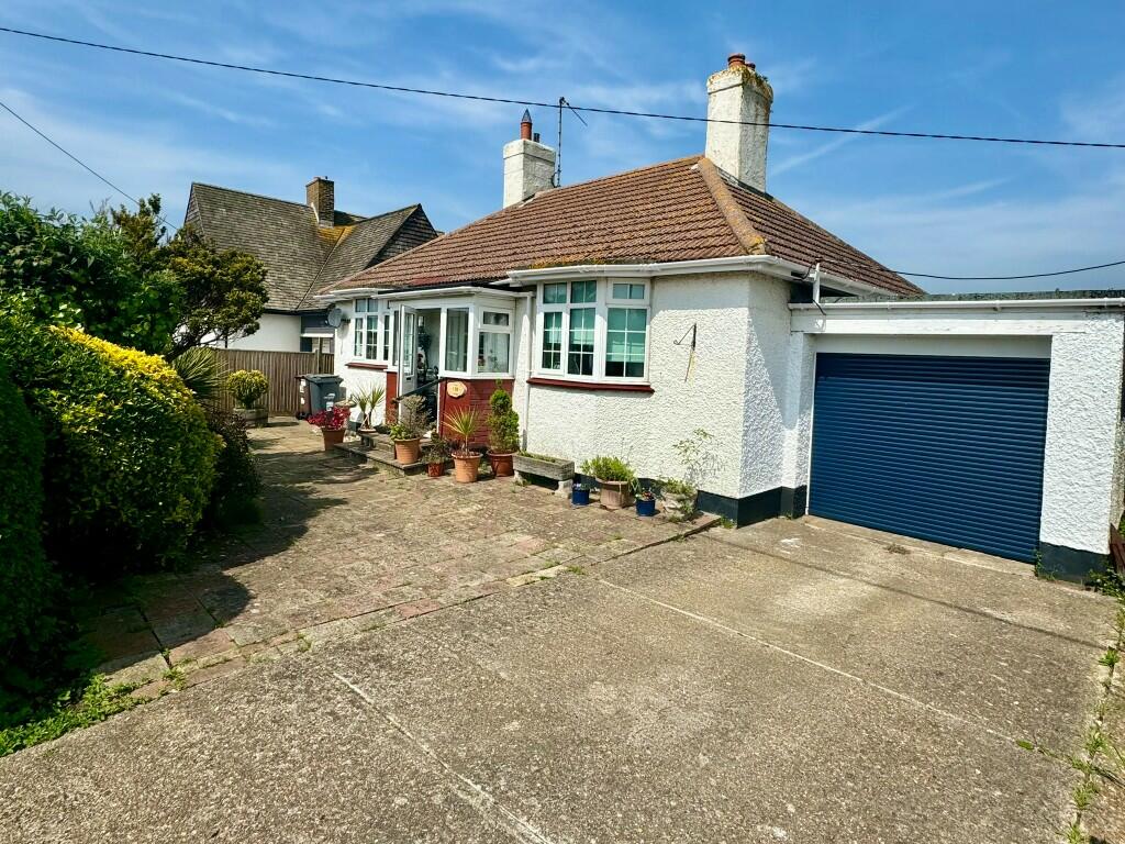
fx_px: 455
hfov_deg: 102.1
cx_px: 562
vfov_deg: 85.7
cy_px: 422
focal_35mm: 14
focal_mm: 2.22
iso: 50
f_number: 2.2
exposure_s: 1/3717
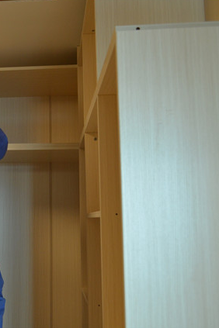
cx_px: -6
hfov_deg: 27.4
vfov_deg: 42.7
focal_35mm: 46
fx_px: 420
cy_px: 163
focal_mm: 20
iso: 640
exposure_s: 1/60
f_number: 4
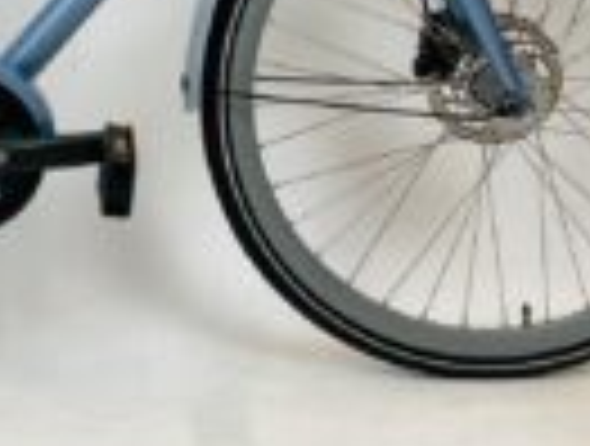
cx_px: 99
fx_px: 1521
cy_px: -176
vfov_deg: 15.6
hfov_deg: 21.6
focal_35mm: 89
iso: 80
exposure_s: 1/100
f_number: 1.8
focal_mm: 4.25
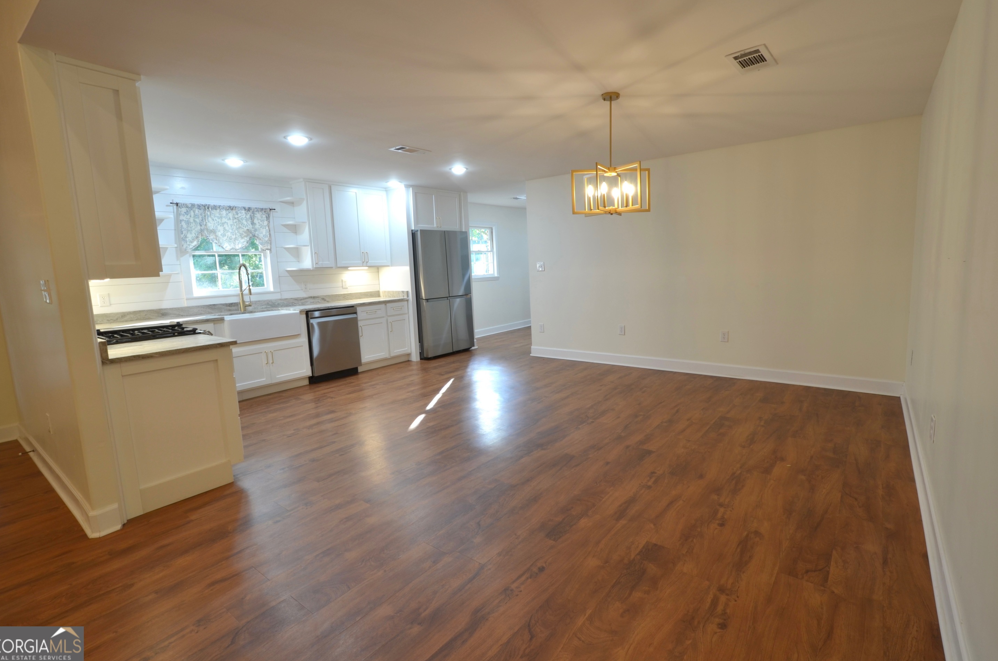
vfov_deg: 73.4
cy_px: 309
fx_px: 443
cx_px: 511
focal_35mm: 16
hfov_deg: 96.8
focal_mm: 10
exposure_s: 1/3
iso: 100
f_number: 9
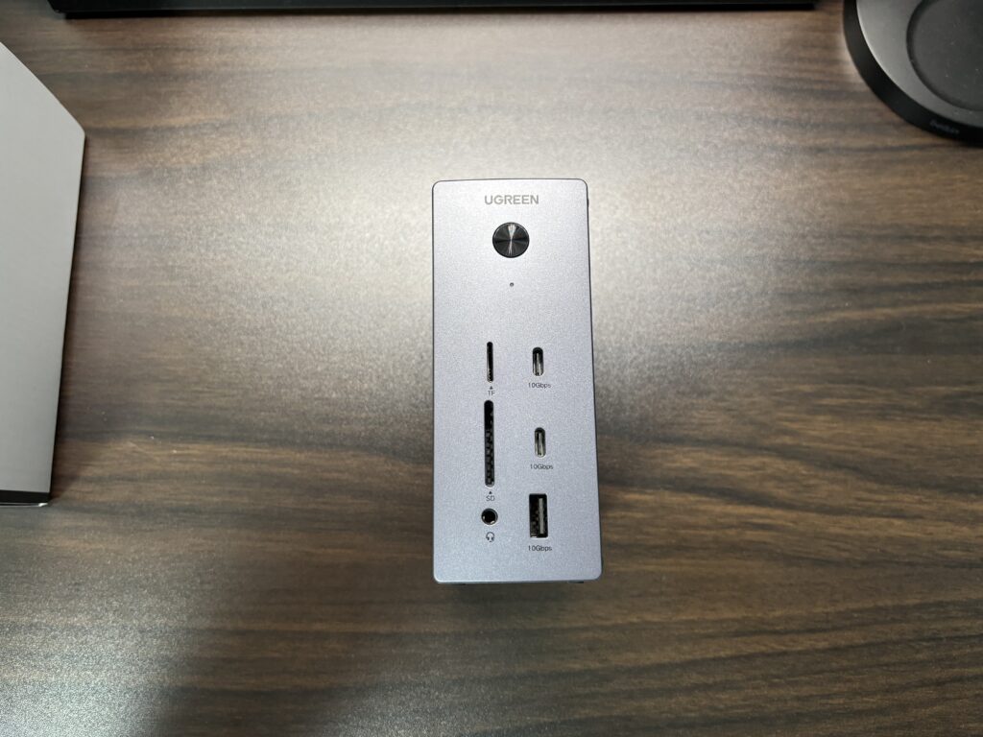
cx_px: 492
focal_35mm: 26
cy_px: 368
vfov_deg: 53.1
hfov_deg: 67.3
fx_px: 738
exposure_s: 1/60
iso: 160
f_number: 1.6
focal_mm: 5.96
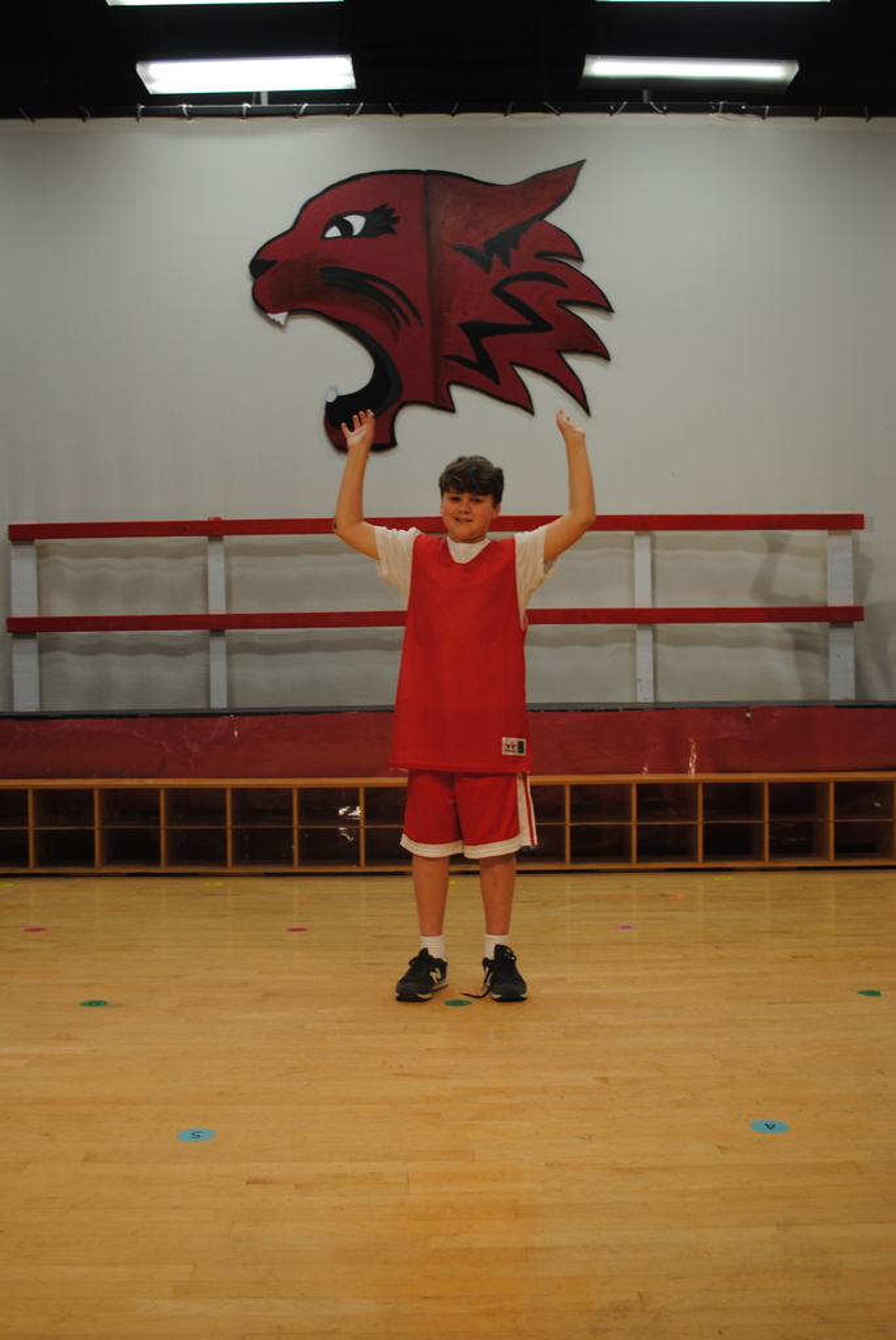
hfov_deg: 37.0
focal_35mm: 36
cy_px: 670
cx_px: 448
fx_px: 1341
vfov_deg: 53.1
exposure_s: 1/60
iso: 200
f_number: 4
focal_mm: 24
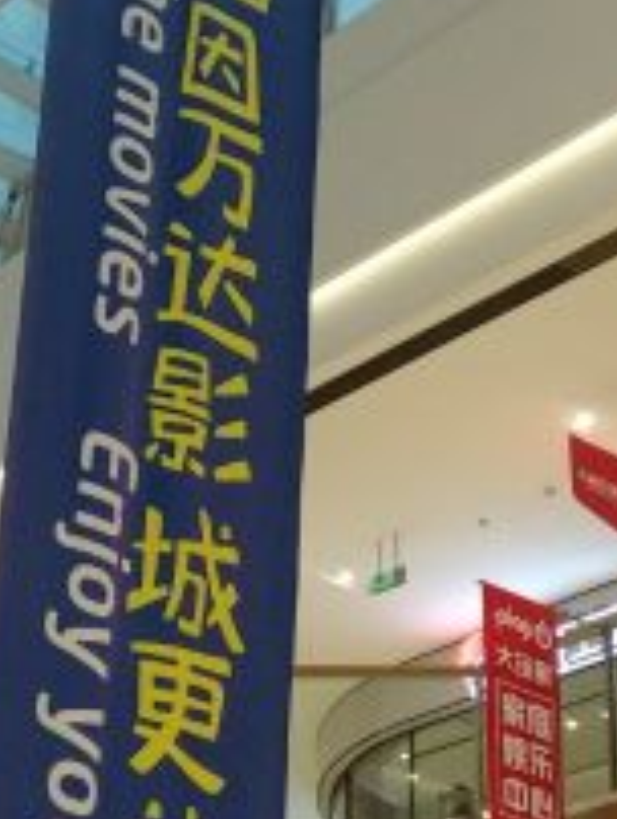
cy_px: 507
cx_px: 246
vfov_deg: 21.7
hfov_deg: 16.4
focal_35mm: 90
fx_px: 2134
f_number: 2.2
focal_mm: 3.81
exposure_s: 1/50
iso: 400
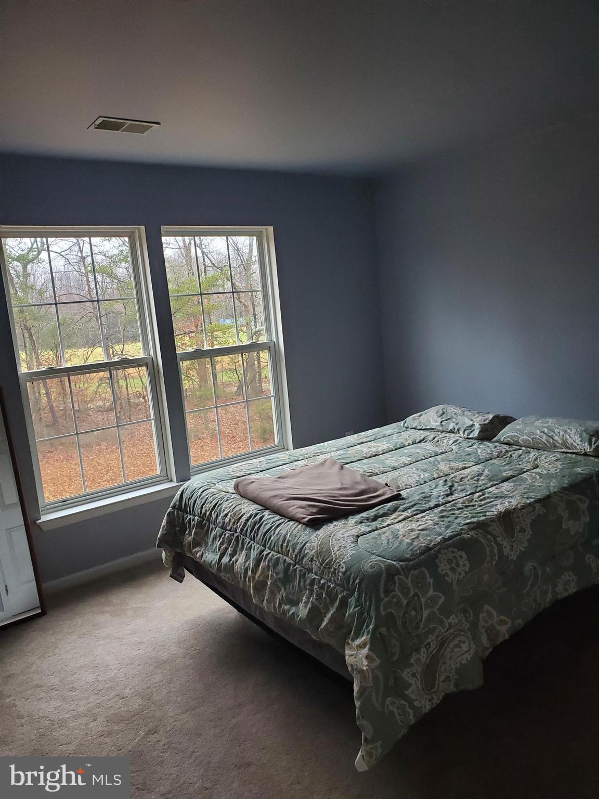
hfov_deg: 53.1
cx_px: 300
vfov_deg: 67.3
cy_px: 400
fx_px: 600
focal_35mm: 26
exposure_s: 1/120
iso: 500
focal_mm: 4.3
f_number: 2.4
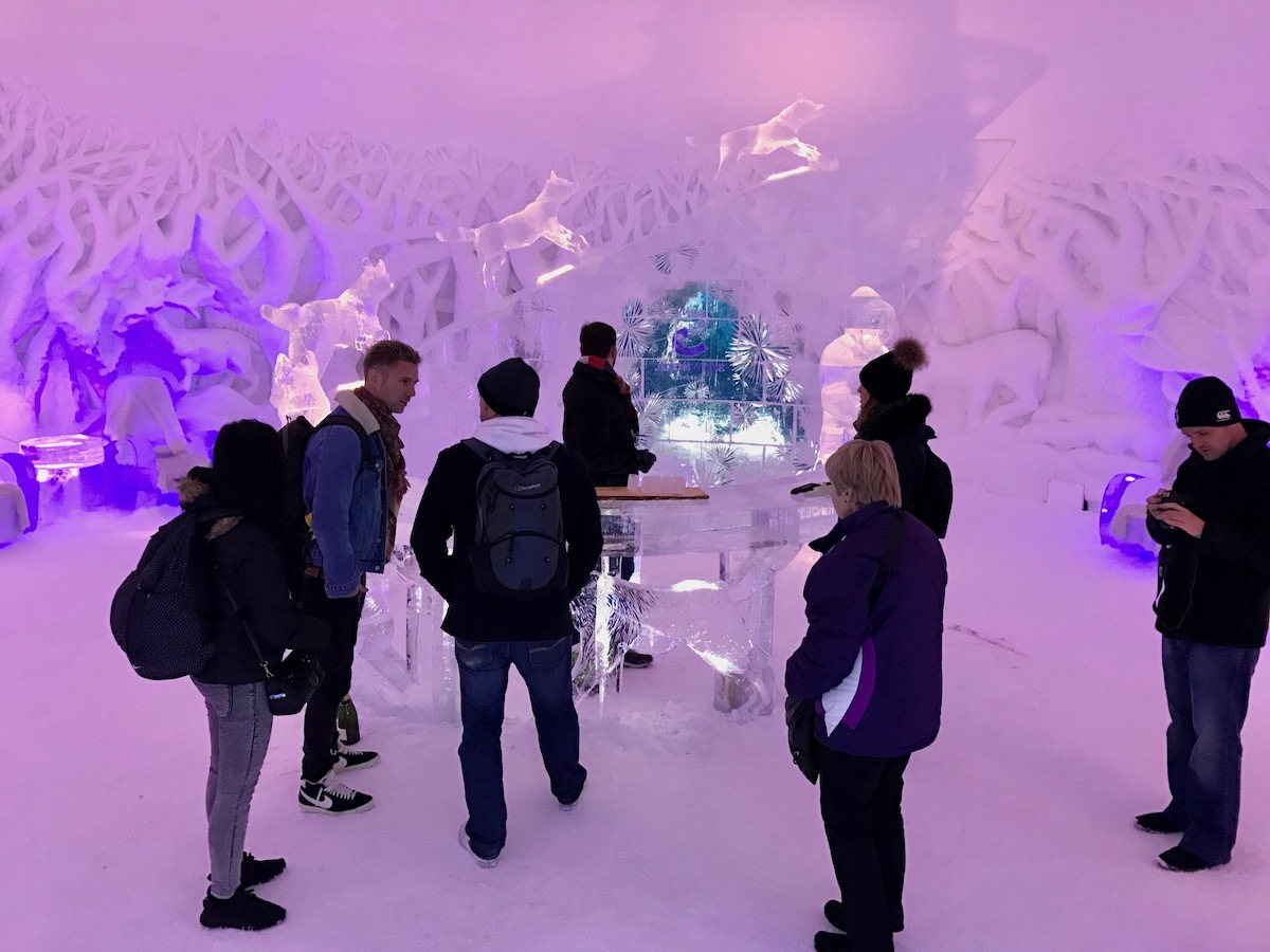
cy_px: 476
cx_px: 635
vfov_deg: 49.7
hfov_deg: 63.4
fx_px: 1027
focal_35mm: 28
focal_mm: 3.99
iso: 100
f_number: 1.8
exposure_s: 1/14
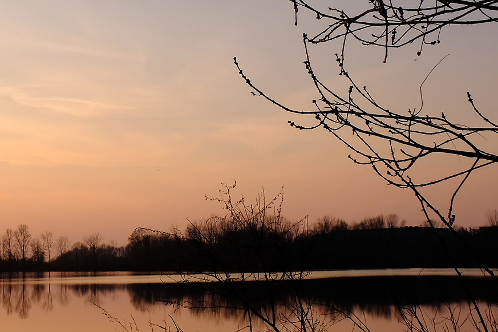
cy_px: 87
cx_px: 30
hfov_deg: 29.0
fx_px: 913
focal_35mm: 66
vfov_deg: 20.5
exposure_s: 1/320
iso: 200
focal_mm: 16
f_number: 8
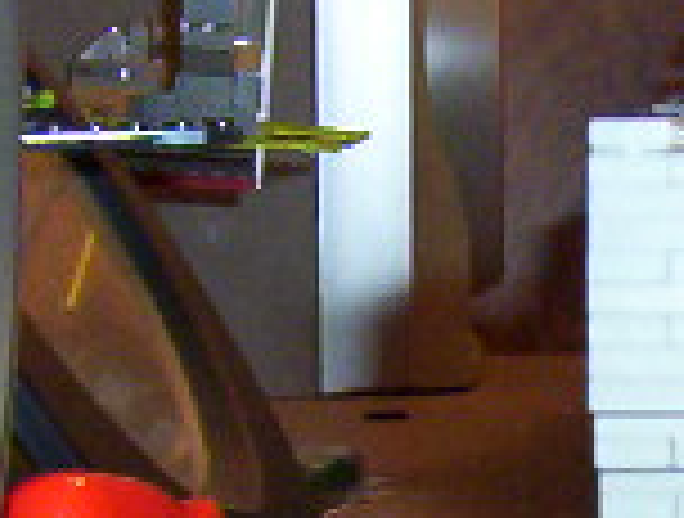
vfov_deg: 7.7
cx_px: 918
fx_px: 3826
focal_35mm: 193
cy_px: 658
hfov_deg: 10.0
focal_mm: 5.54
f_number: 2.76
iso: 140
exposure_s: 1/30
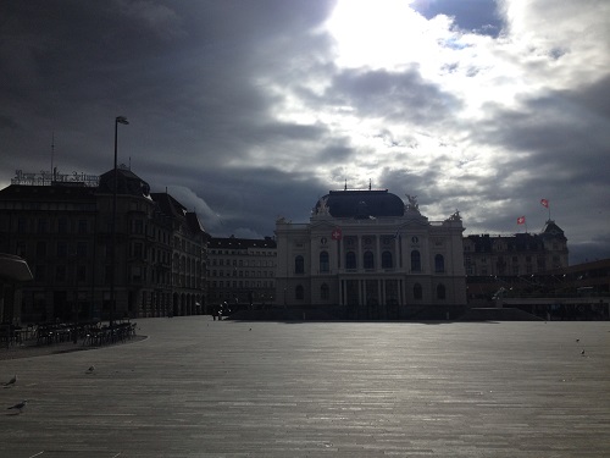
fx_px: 617
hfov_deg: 52.6
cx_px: 305
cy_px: 229
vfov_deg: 40.7
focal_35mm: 35
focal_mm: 4.28
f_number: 2.4
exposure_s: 1/9259
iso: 50
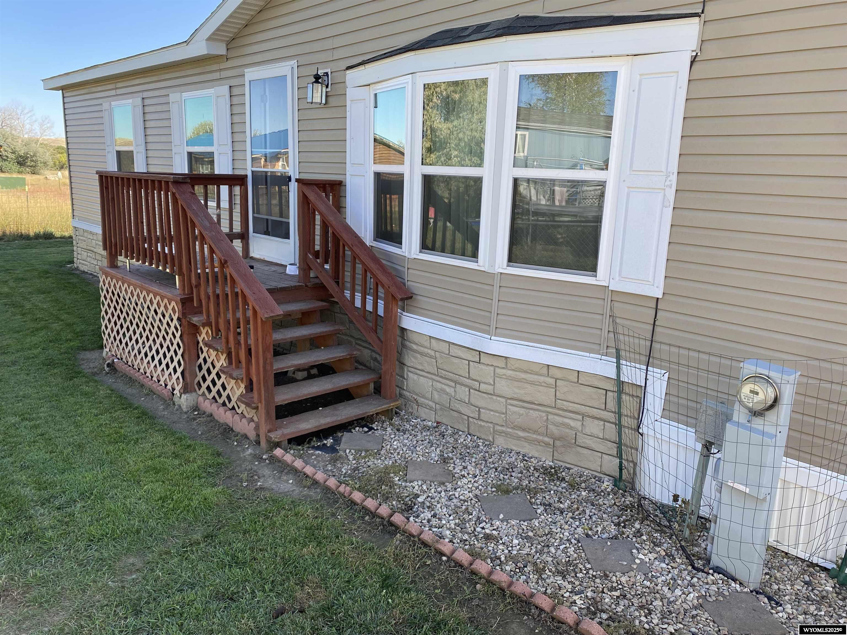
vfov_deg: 53.1
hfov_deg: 67.3
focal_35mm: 26
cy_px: 318
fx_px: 636
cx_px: 424
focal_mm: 4.25
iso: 32
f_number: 1.8
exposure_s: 1/447
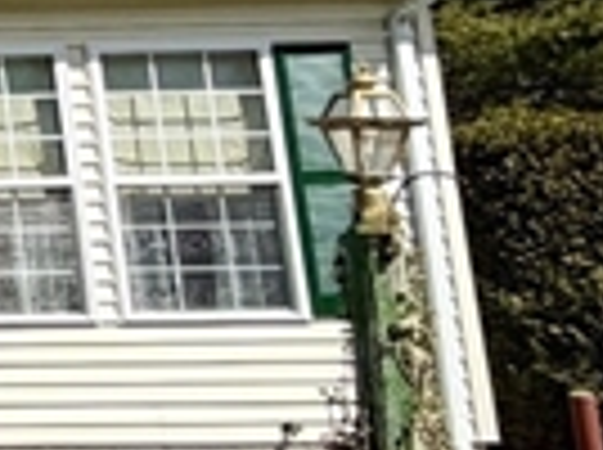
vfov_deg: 13.5
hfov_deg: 11.9
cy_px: -45
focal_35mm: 107
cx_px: -1094
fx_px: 1861
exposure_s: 1/1033
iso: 20
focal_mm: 2.22
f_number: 2.2
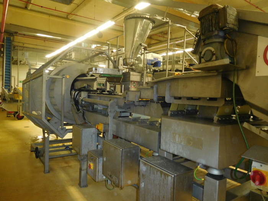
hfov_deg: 69.4
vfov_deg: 54.9
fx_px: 194
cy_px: 100
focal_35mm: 25
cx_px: 134
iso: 500
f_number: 3.4
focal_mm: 4.5
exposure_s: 1/30
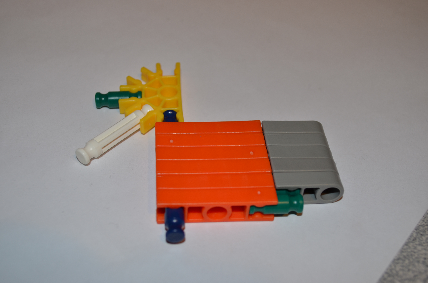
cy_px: 142
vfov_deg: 28.0
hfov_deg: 41.2
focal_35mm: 48
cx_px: 214
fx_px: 569
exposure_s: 1/30
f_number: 5.6
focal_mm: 32
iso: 200
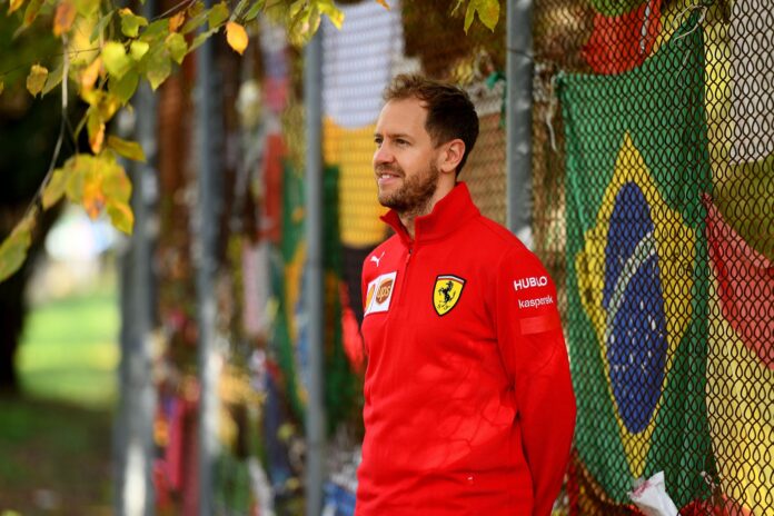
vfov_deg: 6.9
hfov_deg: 10.3
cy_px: 258
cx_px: 387
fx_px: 4300
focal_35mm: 200
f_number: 2.8
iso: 200
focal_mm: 200
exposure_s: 1/250
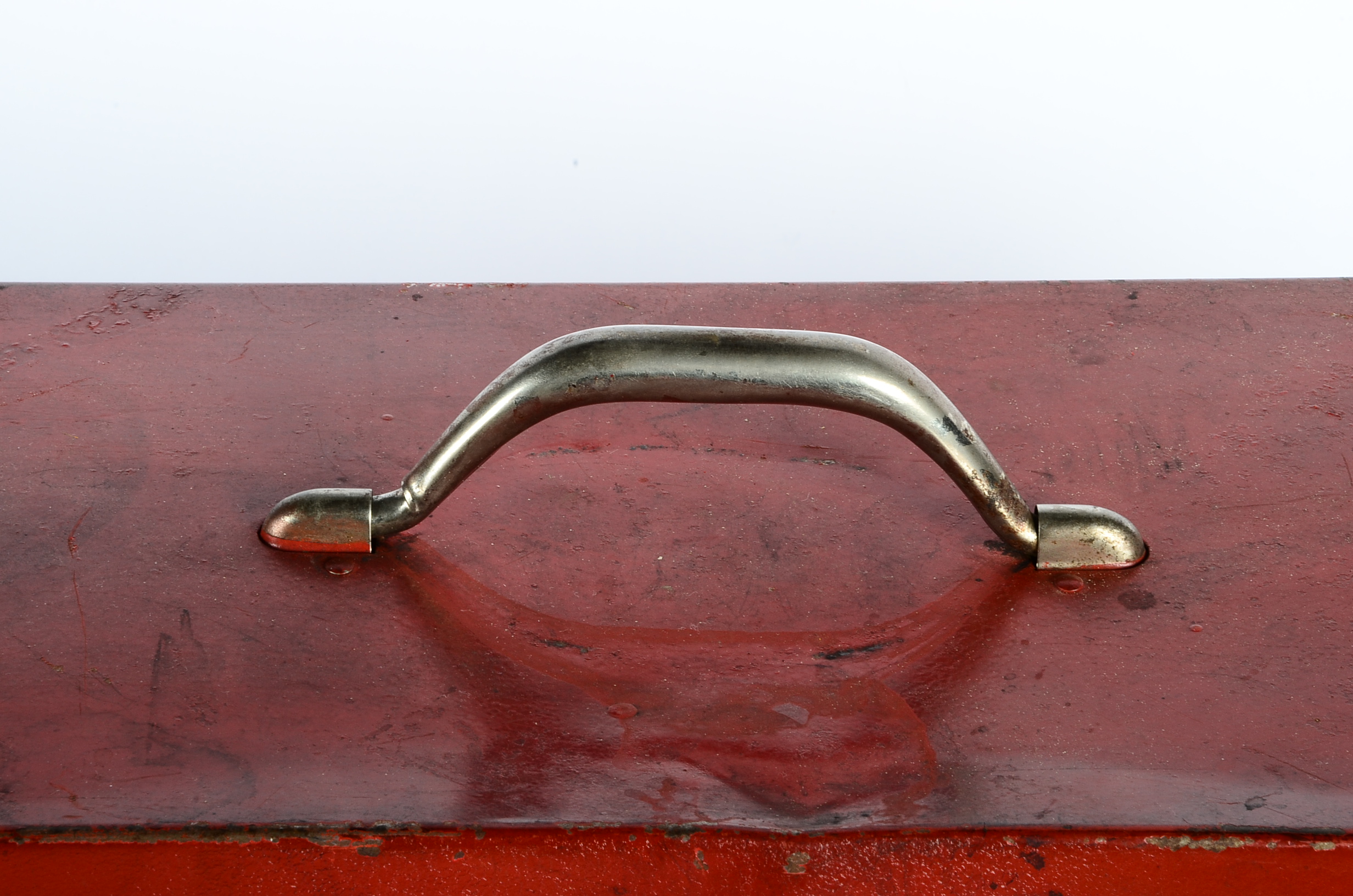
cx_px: 676
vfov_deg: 11.4
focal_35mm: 120
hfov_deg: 17.1
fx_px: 4501
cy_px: 448
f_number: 22
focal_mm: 80
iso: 200
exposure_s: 1/200
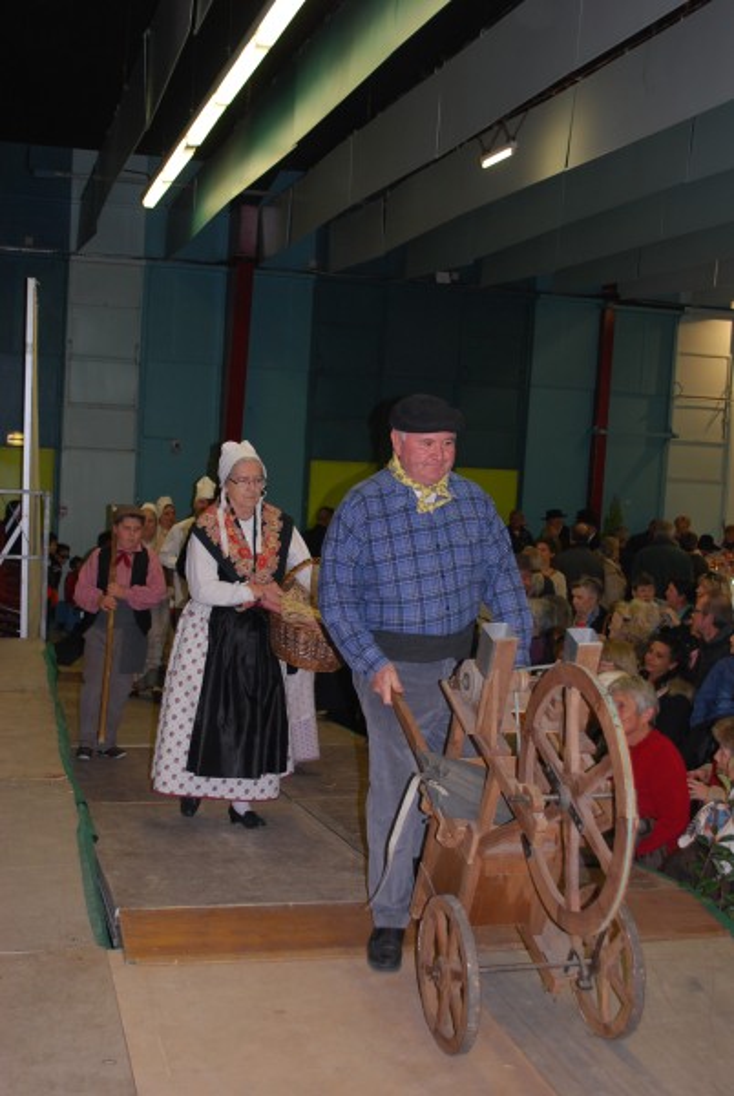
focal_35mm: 44
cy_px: 548
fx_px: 1326
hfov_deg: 30.9
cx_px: 367
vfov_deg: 44.9
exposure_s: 1/60
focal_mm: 29
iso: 280
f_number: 4.8
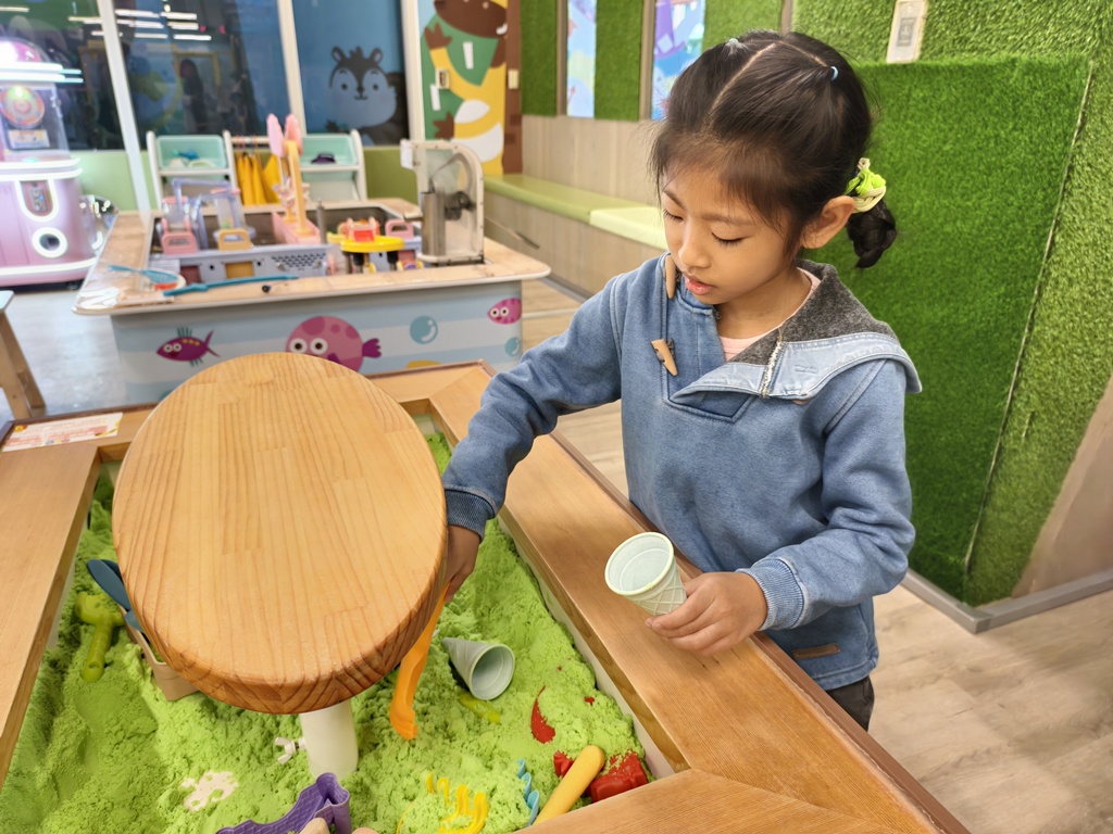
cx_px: 556
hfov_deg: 73.9
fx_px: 740
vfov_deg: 58.9
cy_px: 417
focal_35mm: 23
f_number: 1.57
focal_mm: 6.54
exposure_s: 1/547
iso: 1446
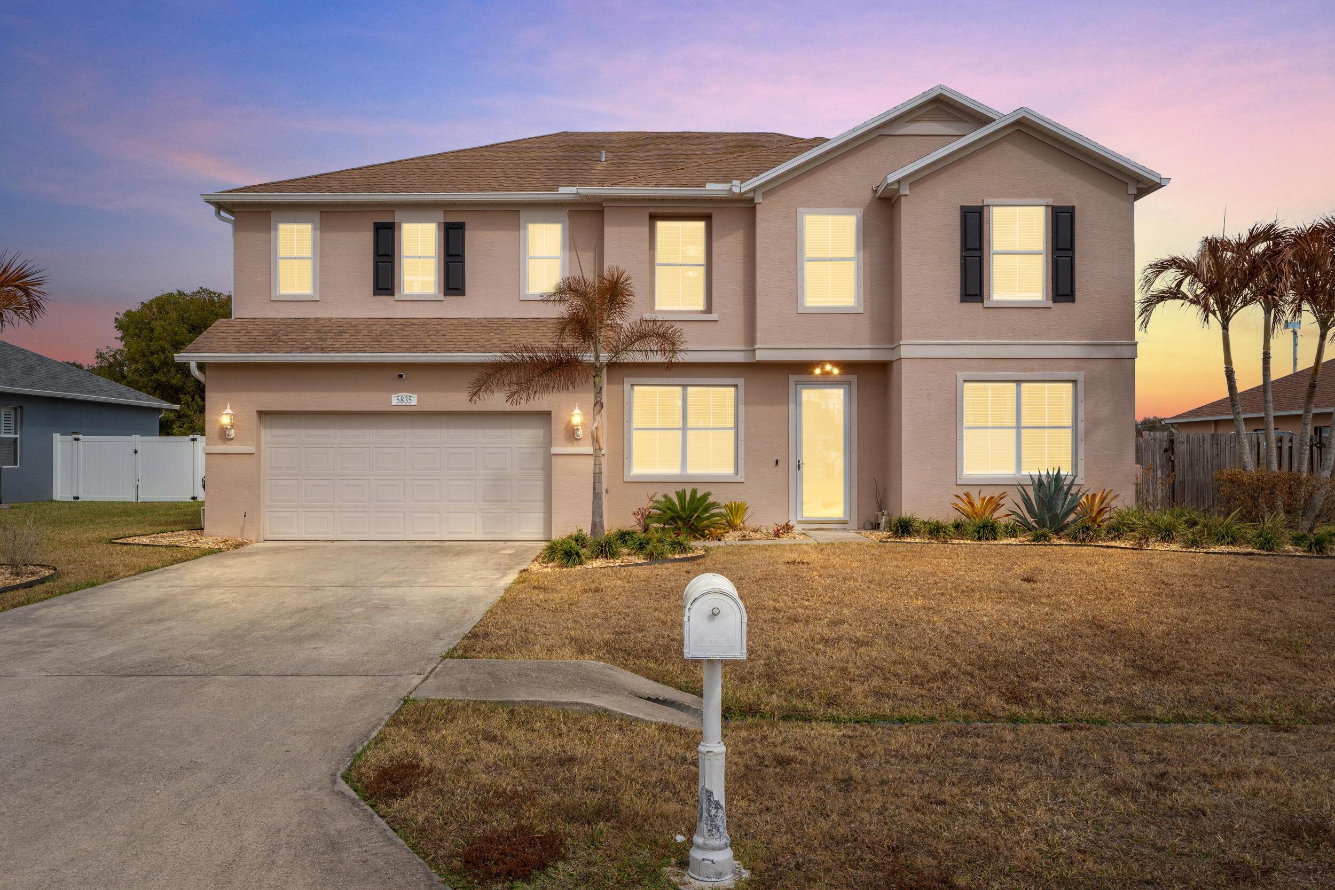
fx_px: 1038
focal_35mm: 28
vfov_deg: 46.4
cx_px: 668
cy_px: 445
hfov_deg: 65.5
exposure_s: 1/160
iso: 250
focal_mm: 28
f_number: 9
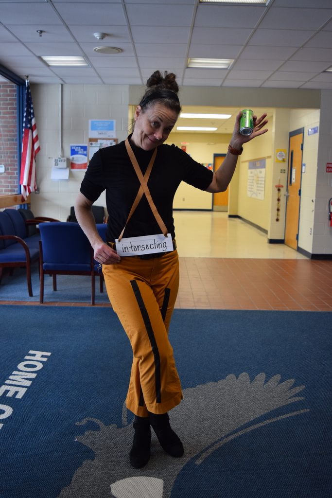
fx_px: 477
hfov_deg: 38.4
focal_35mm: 34
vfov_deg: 55.1
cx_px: 166
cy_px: 249
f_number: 4
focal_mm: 23
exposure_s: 1/60
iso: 560
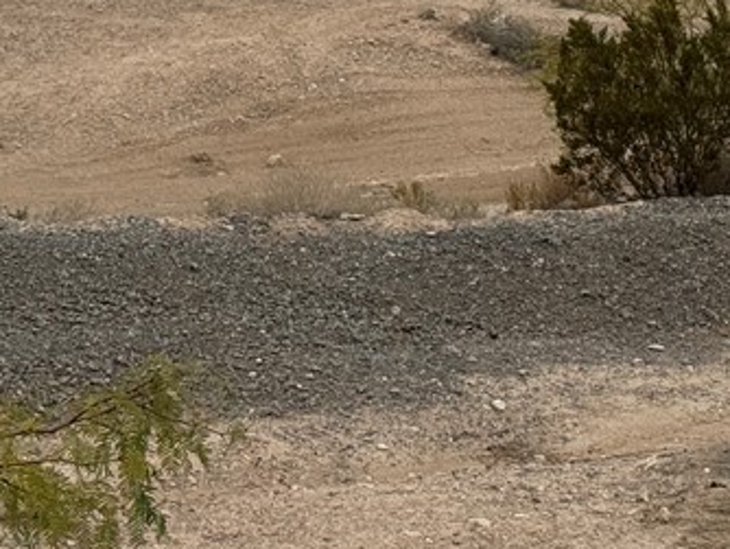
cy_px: -199
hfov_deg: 13.2
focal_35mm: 147
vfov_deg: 9.9
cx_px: 767
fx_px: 3102
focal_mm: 6.76
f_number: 1.78
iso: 64
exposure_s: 1/7092
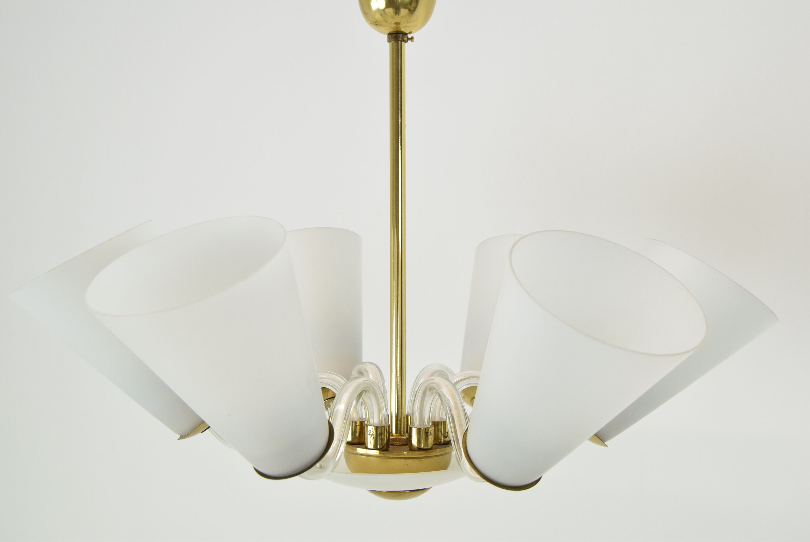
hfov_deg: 41.1
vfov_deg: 28.1
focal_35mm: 48
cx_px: 405
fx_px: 1081
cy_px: 271
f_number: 8
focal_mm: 32
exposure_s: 1/250
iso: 1600
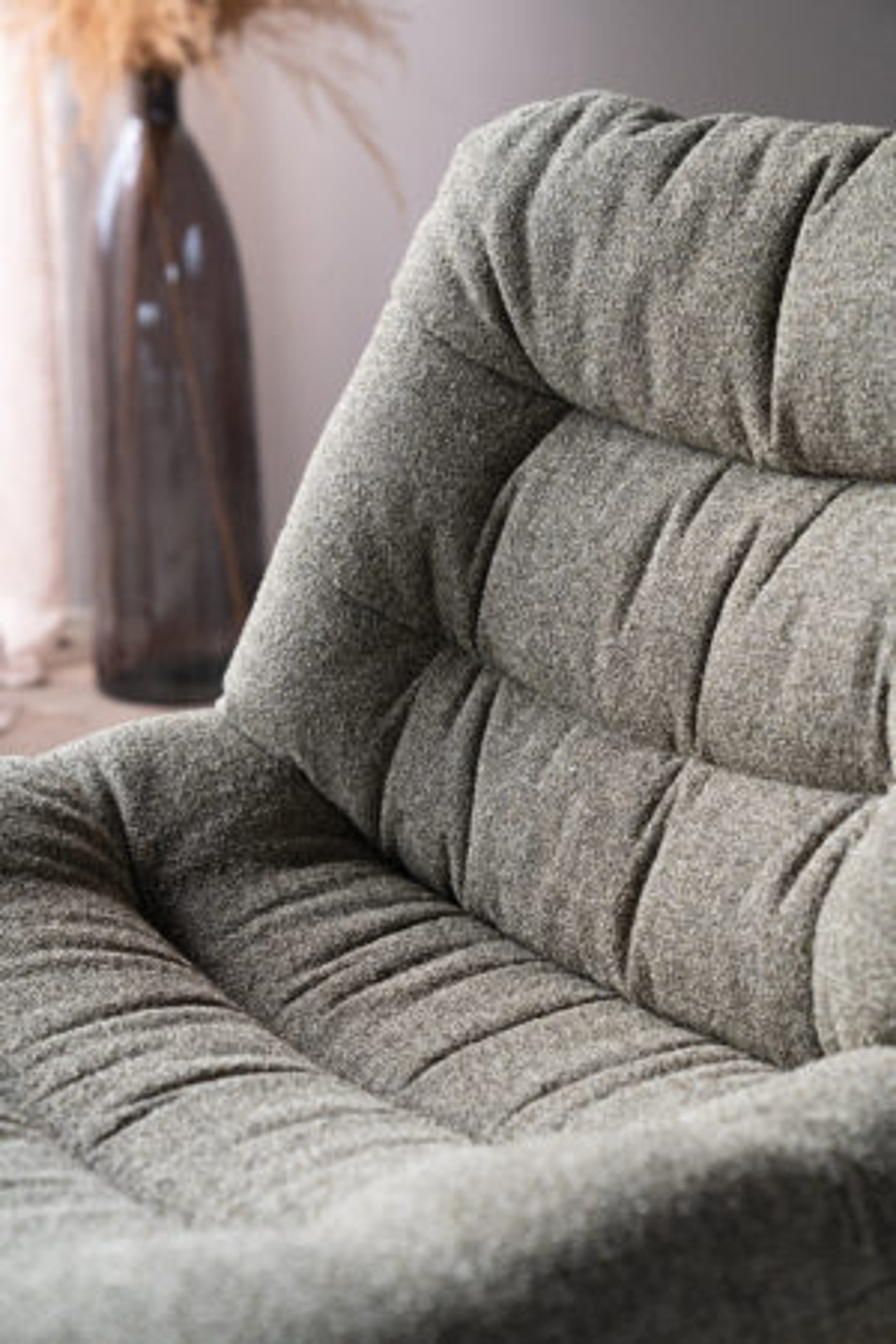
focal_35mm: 60
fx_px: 2240
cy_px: 672
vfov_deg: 33.4
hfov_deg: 22.6
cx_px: 448
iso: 2500
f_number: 4.5
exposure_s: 1/60
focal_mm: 60
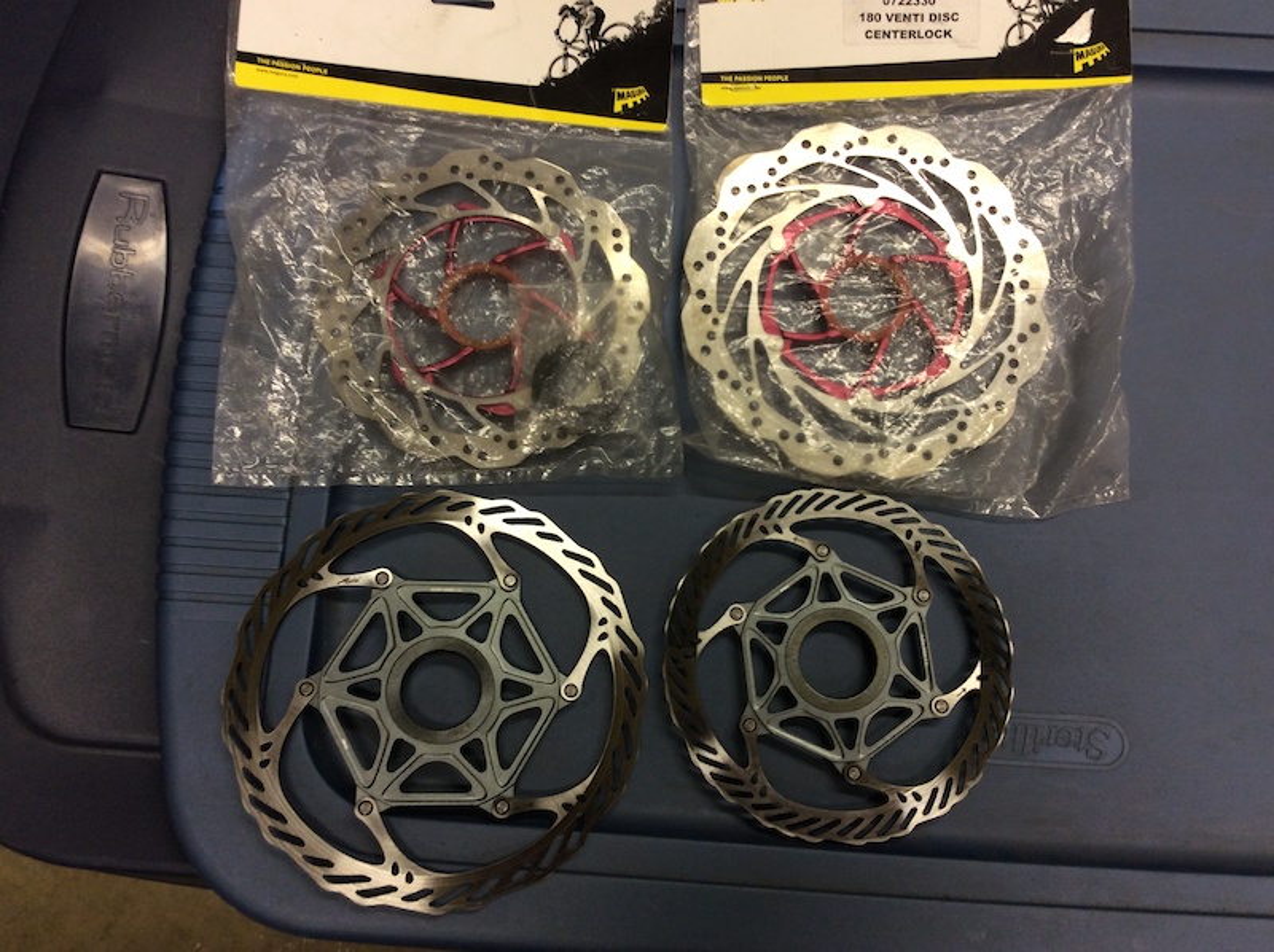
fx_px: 1176
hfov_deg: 56.9
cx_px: 637
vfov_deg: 44.1
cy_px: 476
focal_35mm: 32
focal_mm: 3.3
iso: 50
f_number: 2.4
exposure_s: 1/24
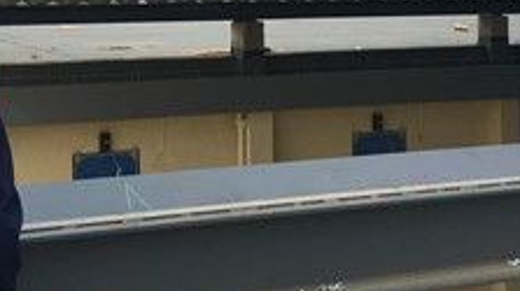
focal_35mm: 85
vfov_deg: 13.7
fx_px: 1171
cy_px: -84
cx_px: 117
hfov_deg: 24.7
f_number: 2.2
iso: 25
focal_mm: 4.15
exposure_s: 1/1068
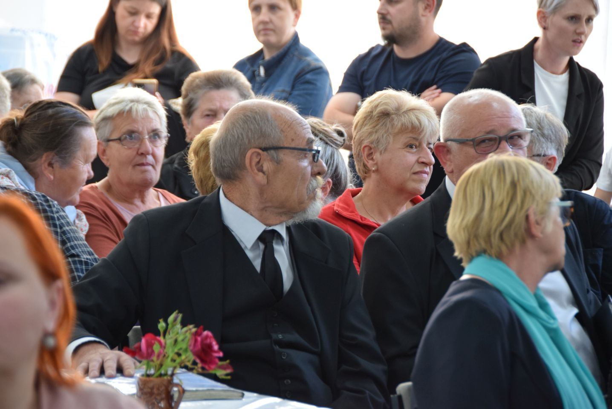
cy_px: 204
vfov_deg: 7.1
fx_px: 3318
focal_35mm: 195
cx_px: 306
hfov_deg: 10.5
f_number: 5.6
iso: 800
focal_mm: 130
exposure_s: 1/60
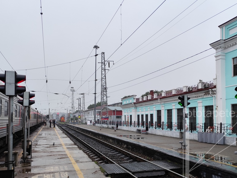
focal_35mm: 30
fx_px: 205
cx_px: 128
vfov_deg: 46.4
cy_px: 110
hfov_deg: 59.9
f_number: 1.65
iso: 320
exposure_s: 1/100
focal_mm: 6.19
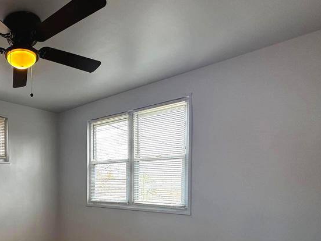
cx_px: 27
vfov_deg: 50.5
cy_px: 186
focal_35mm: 26
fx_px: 241
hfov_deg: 57.0
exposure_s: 1/99
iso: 50
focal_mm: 2.22
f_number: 2.2
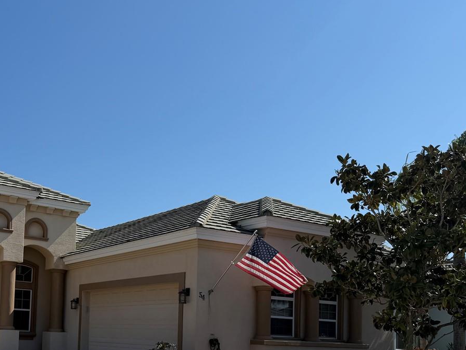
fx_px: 579
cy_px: 304
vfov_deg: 32.2
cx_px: 99
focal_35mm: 43
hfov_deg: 42.1
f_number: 1.78
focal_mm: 6.76
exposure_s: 1/9091
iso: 80
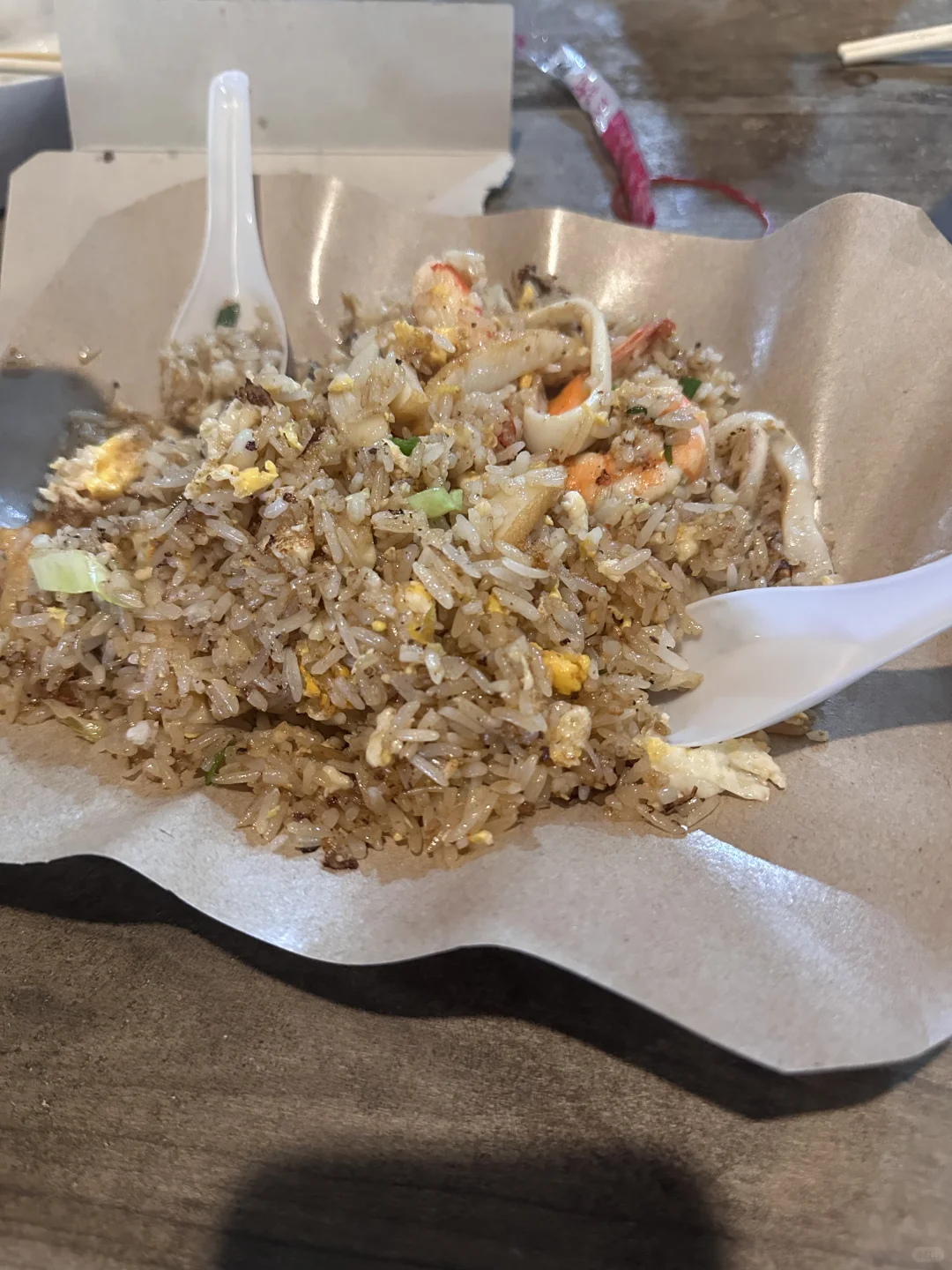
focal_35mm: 24
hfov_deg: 56.8
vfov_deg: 71.6
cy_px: 635
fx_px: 880
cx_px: 476
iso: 640
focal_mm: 6.86
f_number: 1.78
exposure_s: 1/33
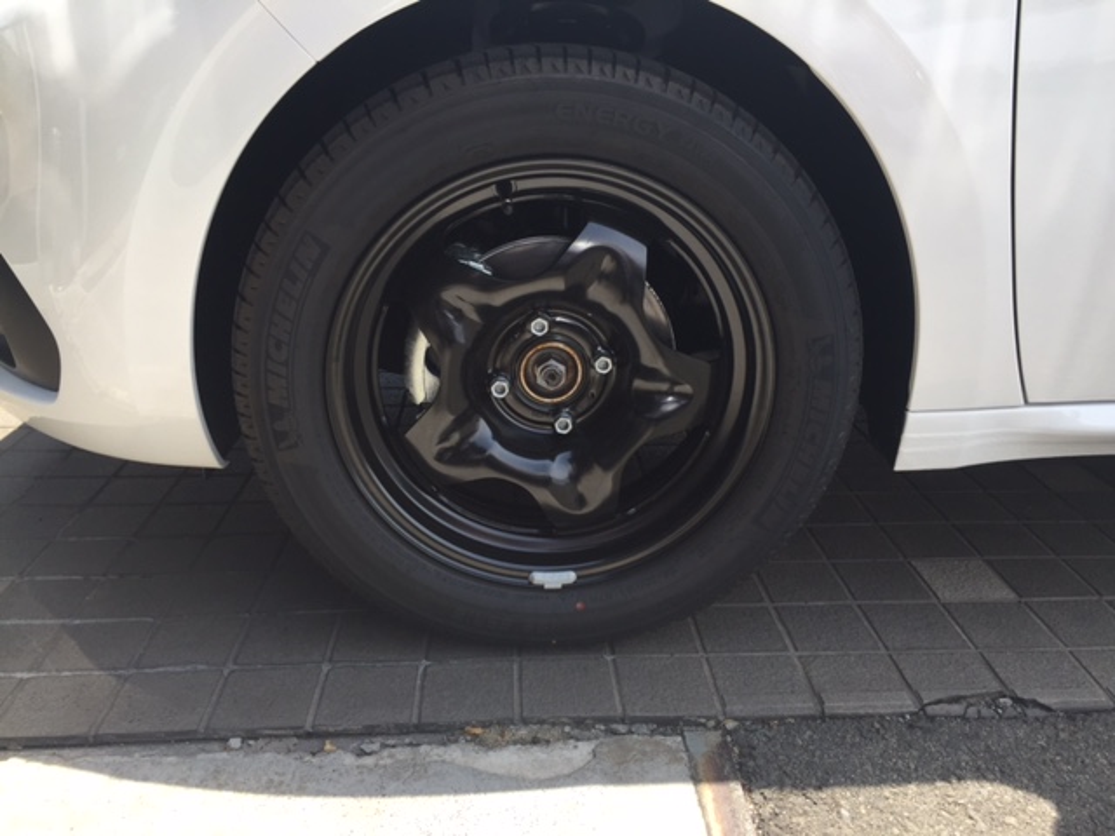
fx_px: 934
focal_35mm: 29
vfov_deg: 48.2
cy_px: 418
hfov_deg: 61.7
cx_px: 558
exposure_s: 1/618
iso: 32
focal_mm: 4.15
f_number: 2.2
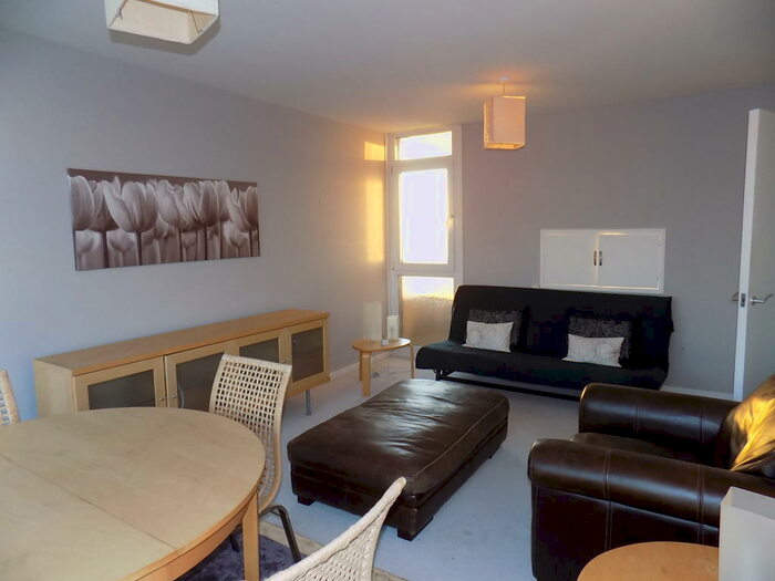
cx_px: 388
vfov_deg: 58.9
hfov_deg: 73.9
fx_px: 515
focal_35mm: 23
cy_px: 290
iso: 220
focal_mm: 4
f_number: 3.1
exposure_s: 1/30
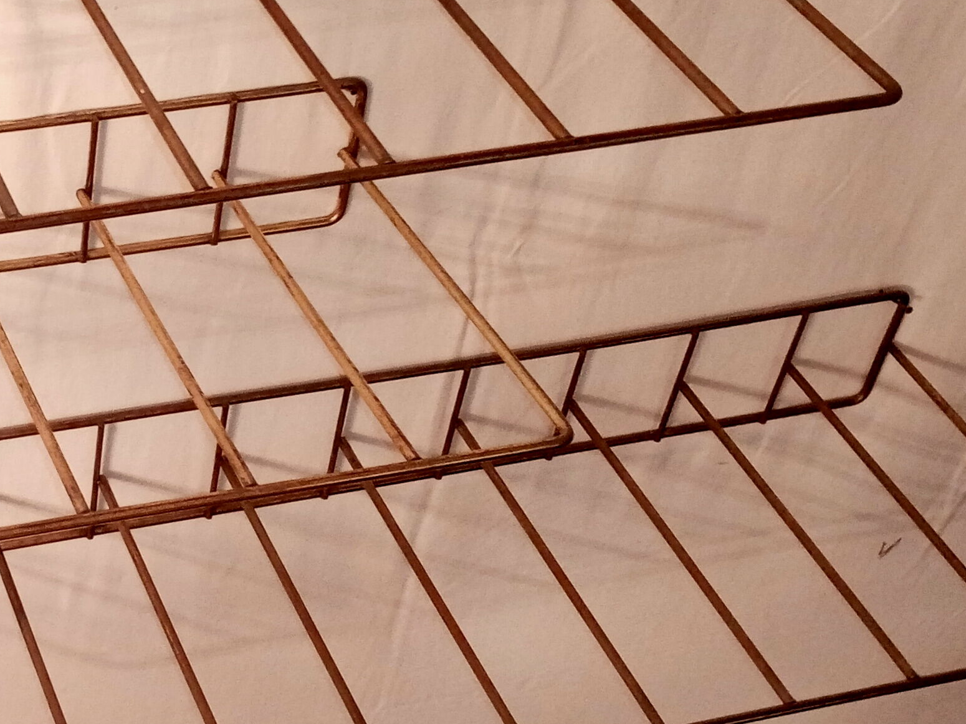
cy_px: 260
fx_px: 2065
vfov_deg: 19.8
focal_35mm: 74
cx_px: -29
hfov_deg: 24.9
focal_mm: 4.05
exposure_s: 1/33.3
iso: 987
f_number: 1.8
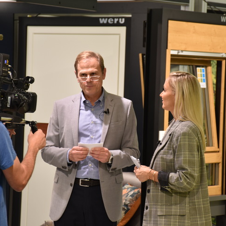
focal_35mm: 183
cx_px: 109
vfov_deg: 9.6
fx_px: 1349
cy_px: 113
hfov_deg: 9.6
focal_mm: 95
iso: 400
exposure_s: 1/50
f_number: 5.3
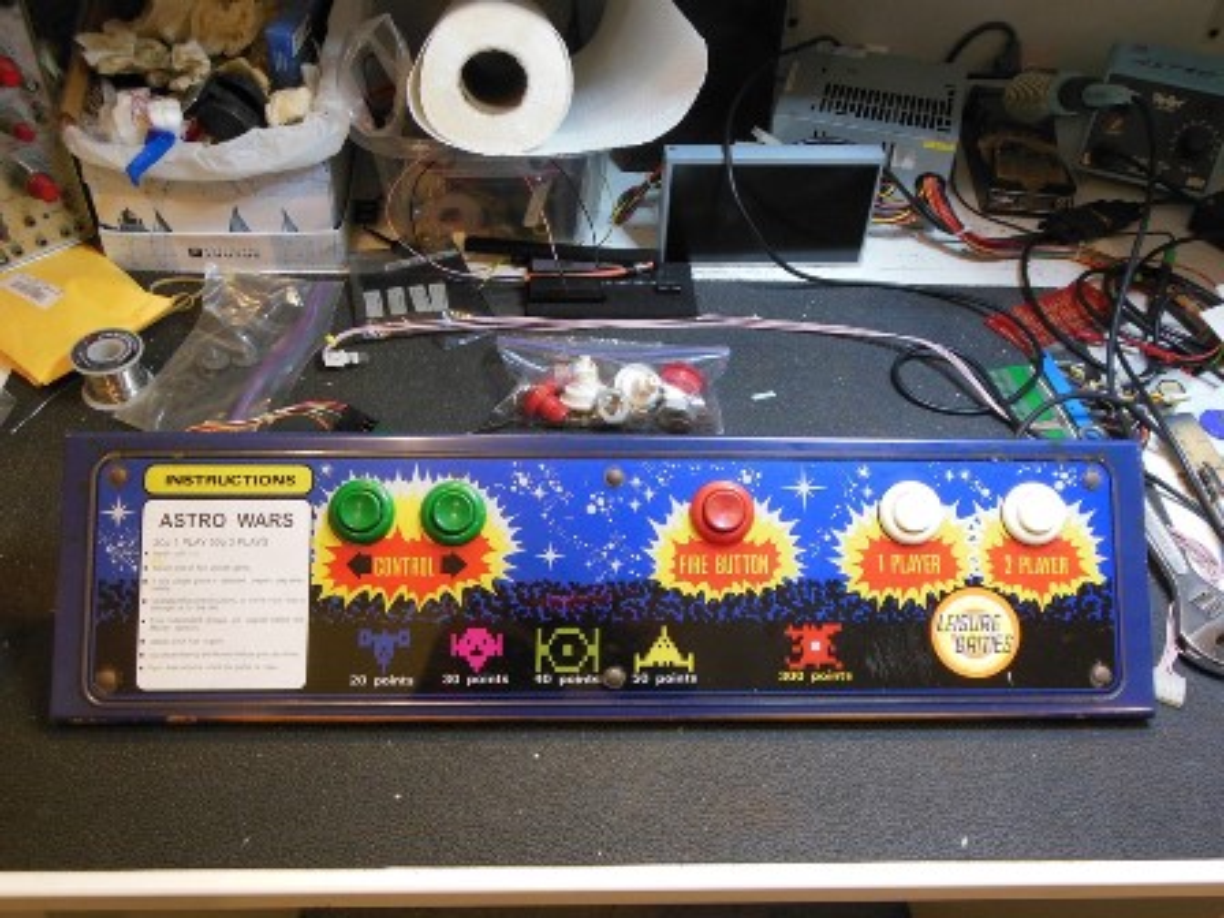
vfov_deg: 42.9
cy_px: 459
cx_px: 612
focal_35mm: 33
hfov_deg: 55.4
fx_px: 1167
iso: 400
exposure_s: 1/20
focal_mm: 6
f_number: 3.5
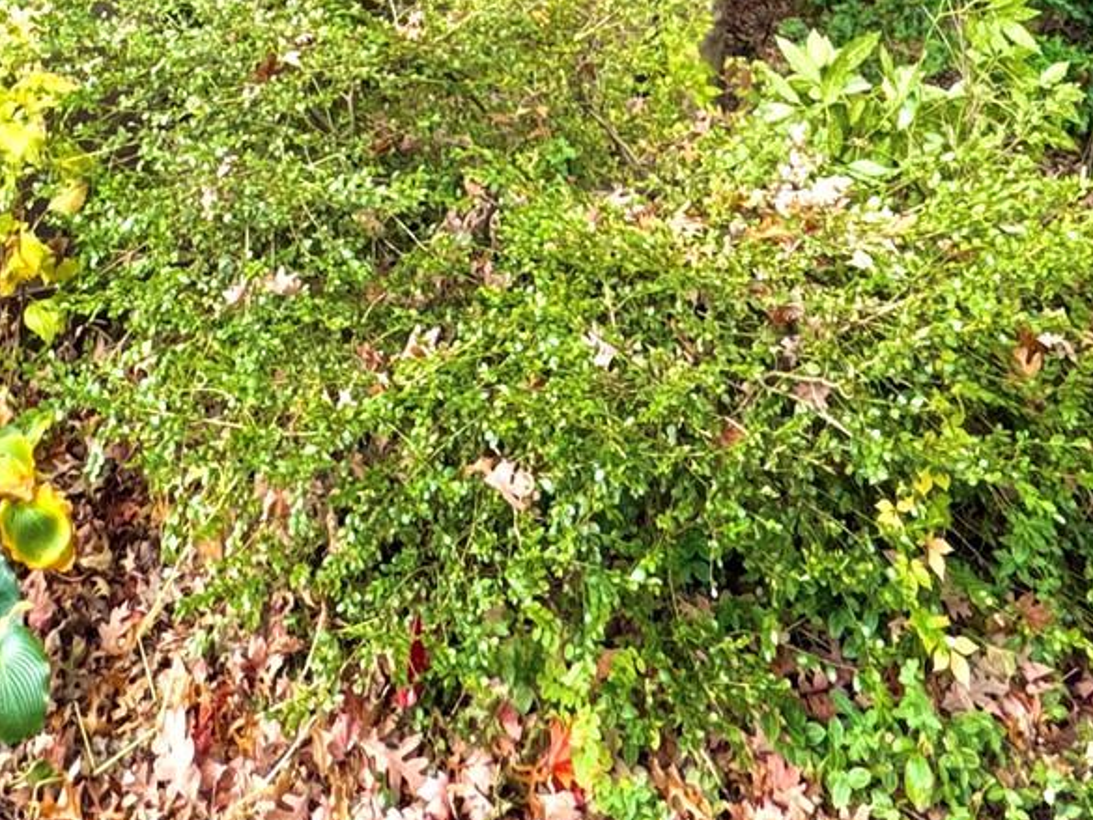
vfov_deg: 21.9
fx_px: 1547
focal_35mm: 49
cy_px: -557
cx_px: 417
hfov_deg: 38.7
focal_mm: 2.22
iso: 50
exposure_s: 1/99
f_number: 2.2
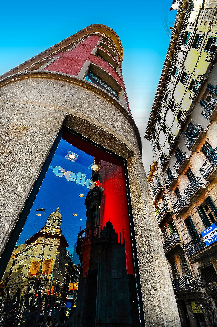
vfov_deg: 100.5
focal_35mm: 15
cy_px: 164
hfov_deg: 77.2
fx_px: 136
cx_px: 108
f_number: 7.1
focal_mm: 10
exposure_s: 1/125
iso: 200
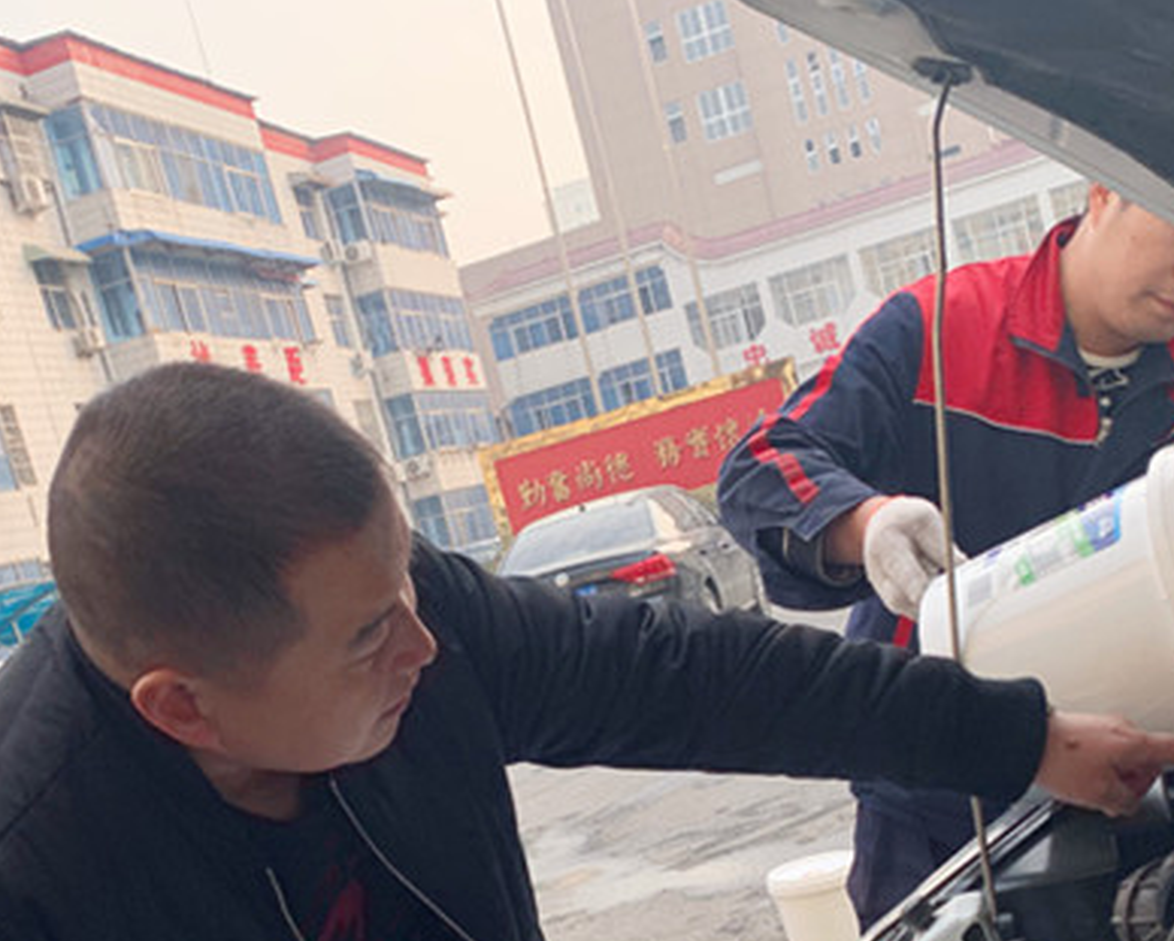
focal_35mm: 51
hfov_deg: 36.6
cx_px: 536
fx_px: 1773
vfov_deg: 28.8
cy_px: 806
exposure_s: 1/594
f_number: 1.8
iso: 25
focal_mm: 4.25
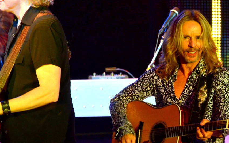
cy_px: 93
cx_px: 157
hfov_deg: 3.9
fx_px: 3339
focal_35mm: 535
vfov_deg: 2.5
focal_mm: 250
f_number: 5.6
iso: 1600
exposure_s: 1/100
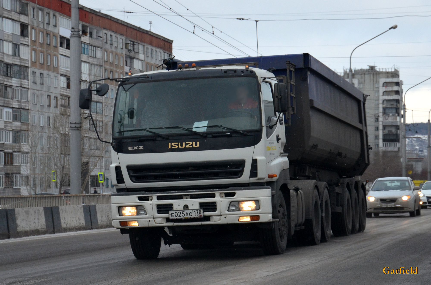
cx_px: 216
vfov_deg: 17.4
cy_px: 142
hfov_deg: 26.0
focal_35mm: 78
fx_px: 932
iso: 800
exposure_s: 1/800
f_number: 5
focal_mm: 52
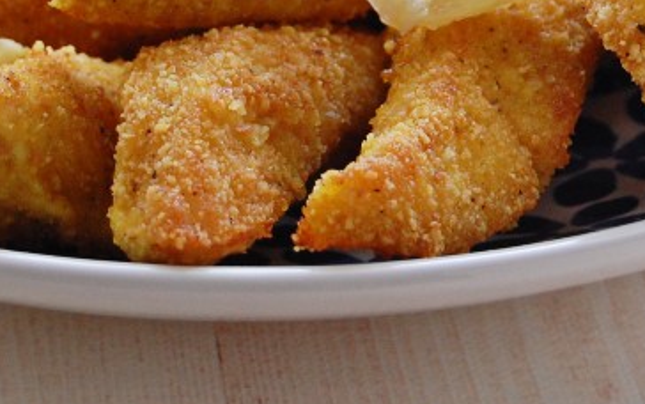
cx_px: 390
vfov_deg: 6.0
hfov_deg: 9.6
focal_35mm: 218
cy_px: -150
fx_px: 3834
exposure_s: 1/60
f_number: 5.6
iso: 720
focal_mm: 52
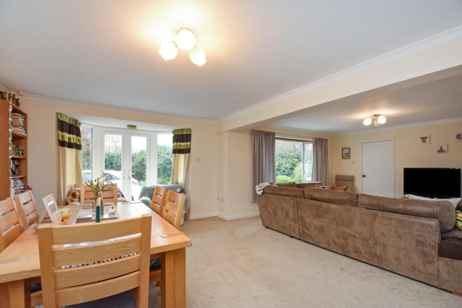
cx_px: 231
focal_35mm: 15
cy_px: 154
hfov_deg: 100.4
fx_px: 193
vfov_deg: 77.3
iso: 1000
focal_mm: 10
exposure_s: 1/125
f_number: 4
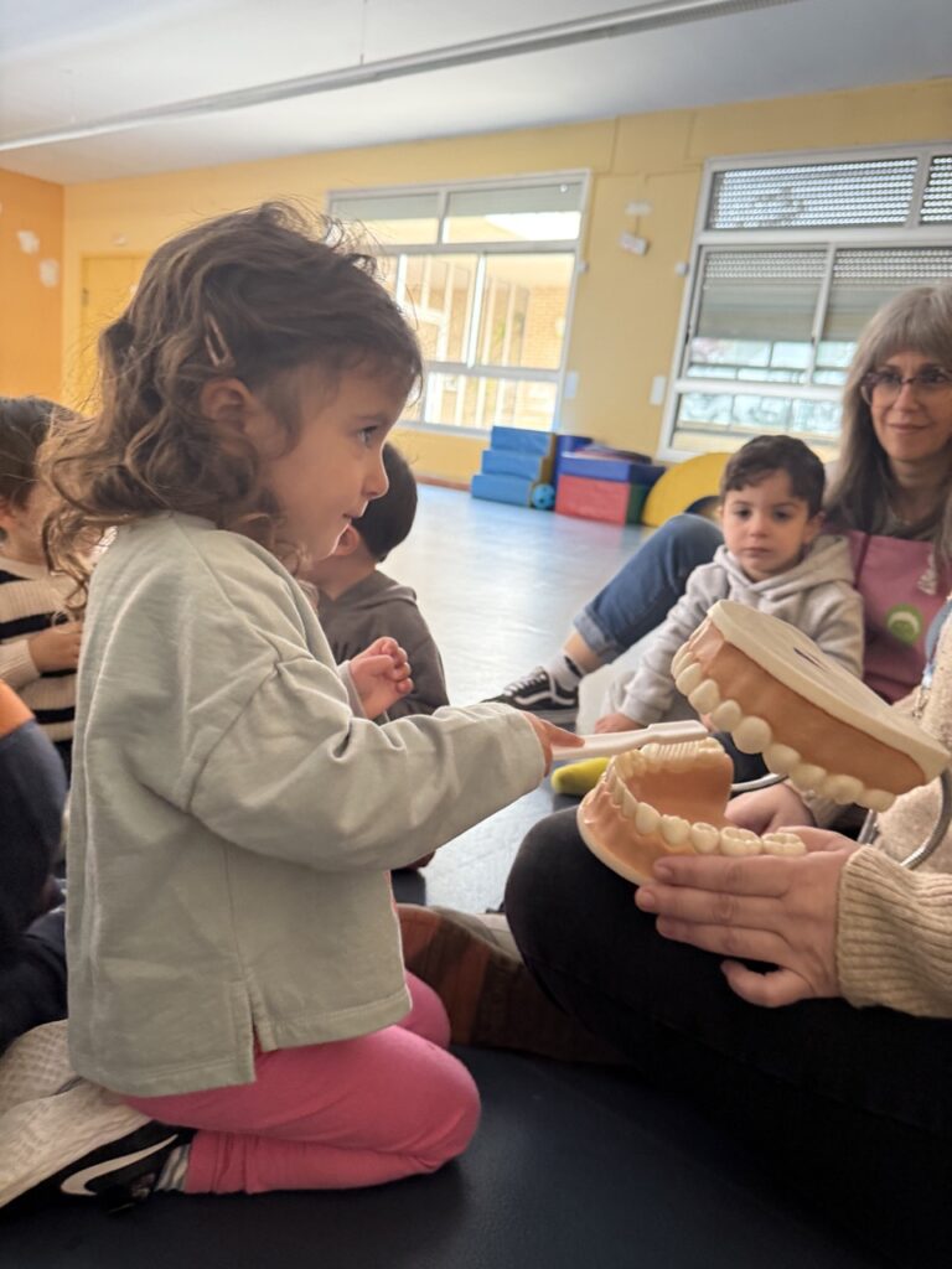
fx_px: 880
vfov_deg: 71.6
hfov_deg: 56.8
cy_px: 634
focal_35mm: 24
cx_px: 476
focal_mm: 6.76
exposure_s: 1/60
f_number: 1.78
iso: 320
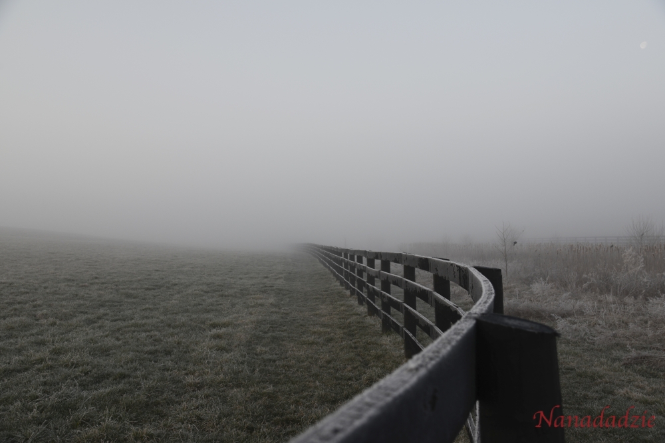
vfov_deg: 41.1
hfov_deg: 58.7
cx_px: 332
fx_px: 591
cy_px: 222
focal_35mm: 32
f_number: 5.6
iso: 125
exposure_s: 1/160
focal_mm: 32
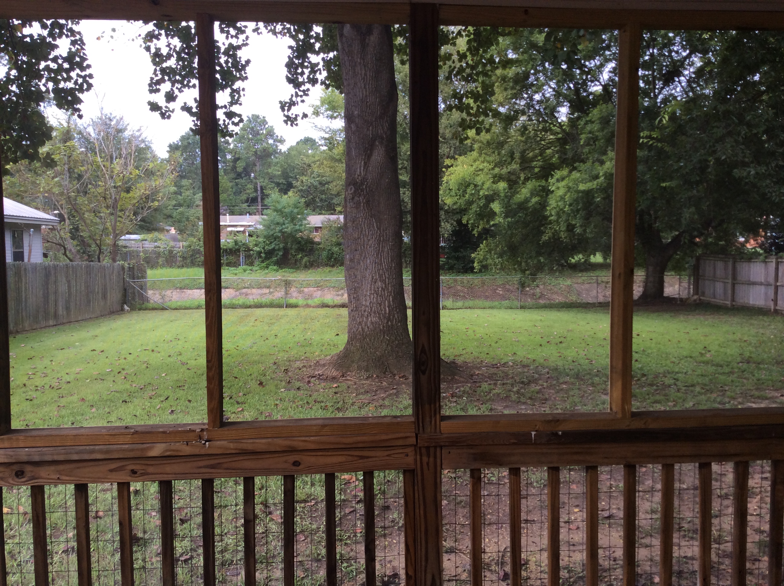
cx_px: 392
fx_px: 724
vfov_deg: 44.1
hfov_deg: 56.9
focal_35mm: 32
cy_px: 293
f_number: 2.4
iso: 32
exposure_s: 1/135
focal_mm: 3.3
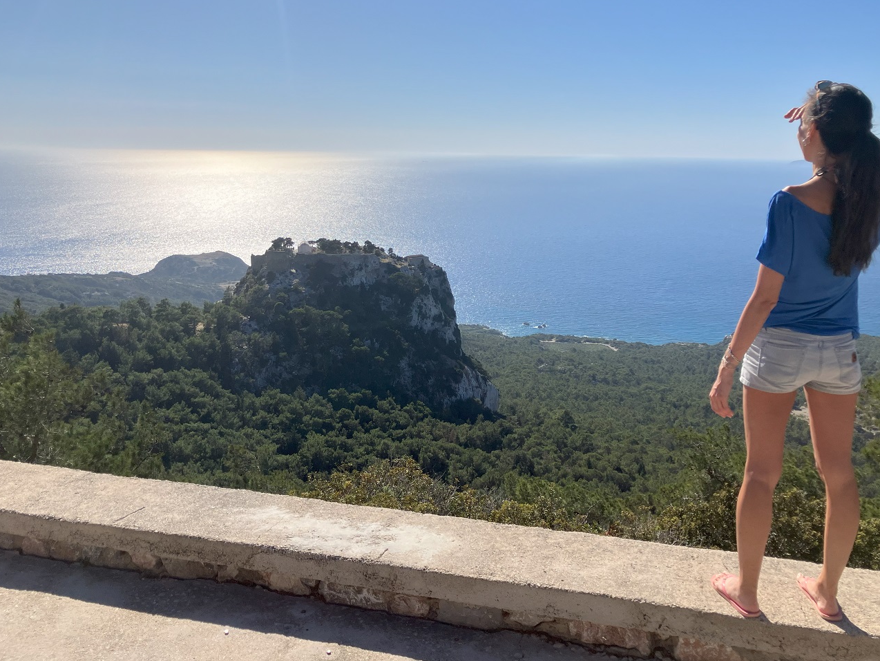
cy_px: 318
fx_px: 763
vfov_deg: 46.8
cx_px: 463
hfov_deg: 59.9
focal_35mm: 30
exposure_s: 1/4425
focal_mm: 3.99
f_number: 1.8
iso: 32
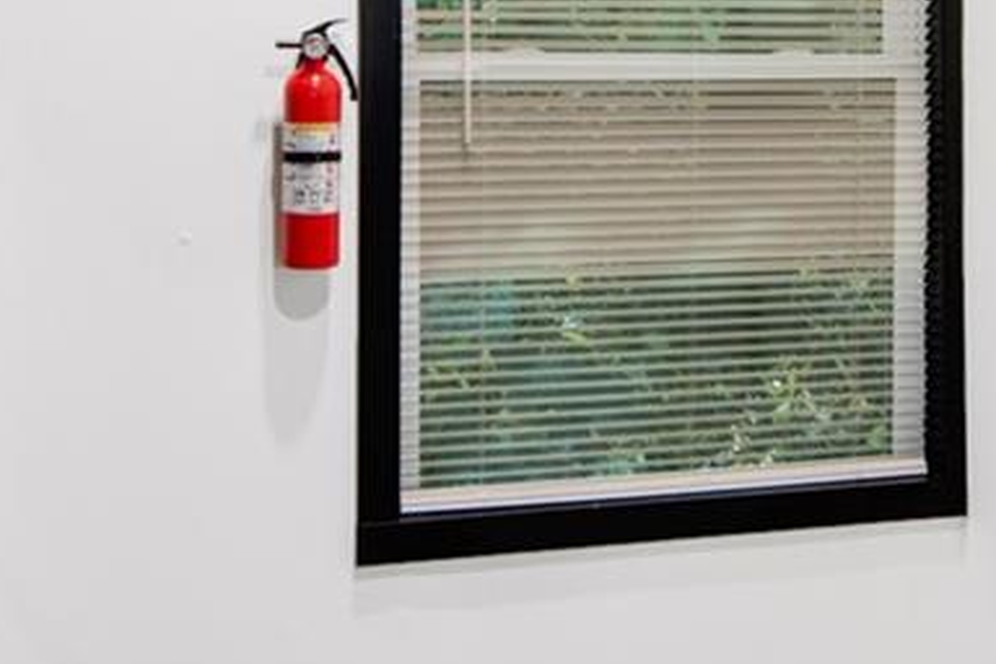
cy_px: 23
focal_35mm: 64
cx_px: 648
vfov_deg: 20.6
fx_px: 1771
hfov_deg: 31.2
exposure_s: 1/2
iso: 100
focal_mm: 8
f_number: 8
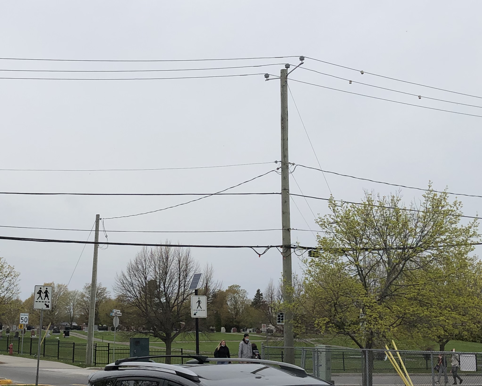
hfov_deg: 34.4
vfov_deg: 28.1
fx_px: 770
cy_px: 191
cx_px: 158
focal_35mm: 54
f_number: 1.8
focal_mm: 3.99
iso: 25
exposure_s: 1/3690
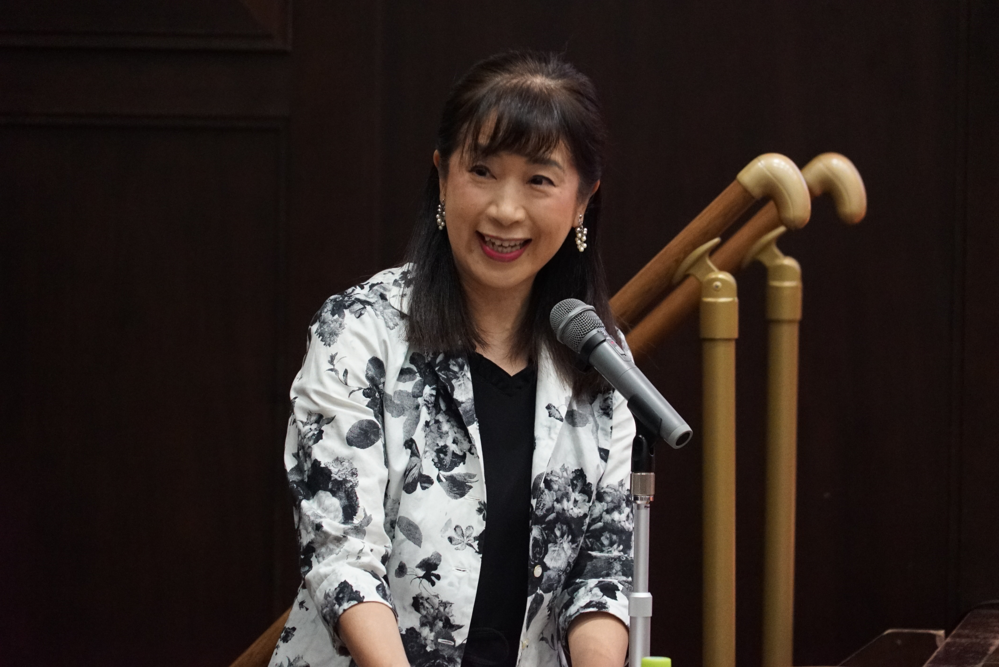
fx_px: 6663
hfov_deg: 8.6
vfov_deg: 5.7
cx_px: 500
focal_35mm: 240
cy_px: 334
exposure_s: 1/100
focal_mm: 240
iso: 12800
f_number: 6.3
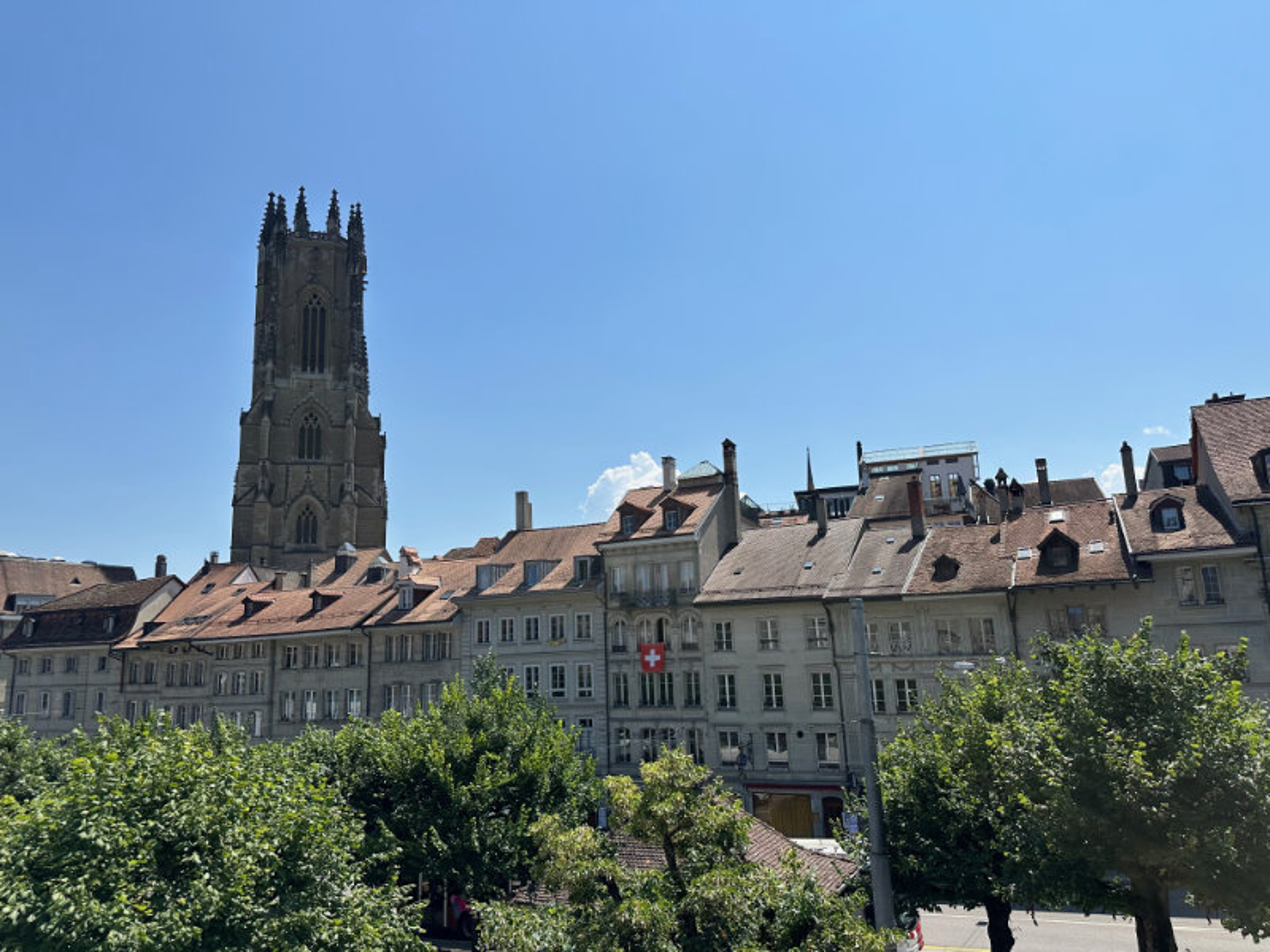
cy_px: 476
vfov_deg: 56.8
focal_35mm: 24
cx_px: 635
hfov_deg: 71.6
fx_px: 881
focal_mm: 6.9
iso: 80
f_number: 1.8
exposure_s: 1/7042
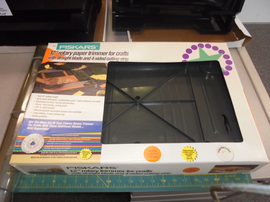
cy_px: 101
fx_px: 203
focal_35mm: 26
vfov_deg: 53.1
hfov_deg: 67.3
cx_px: 135
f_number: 3.5
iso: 400
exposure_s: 1/40
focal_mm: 4.6
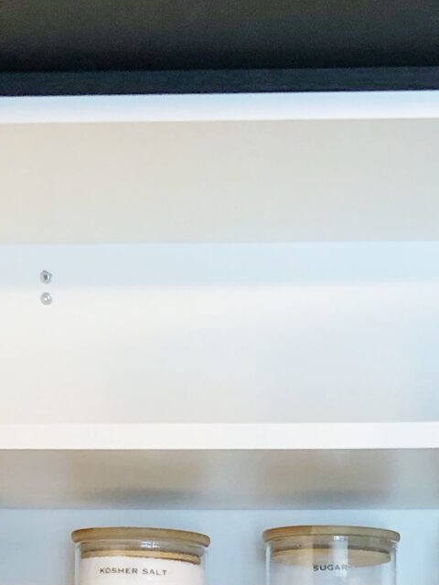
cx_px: 300
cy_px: 855
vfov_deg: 16.2
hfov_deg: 13.2
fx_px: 1894
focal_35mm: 112
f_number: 1.8
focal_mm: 3.99
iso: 40
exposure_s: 1/15
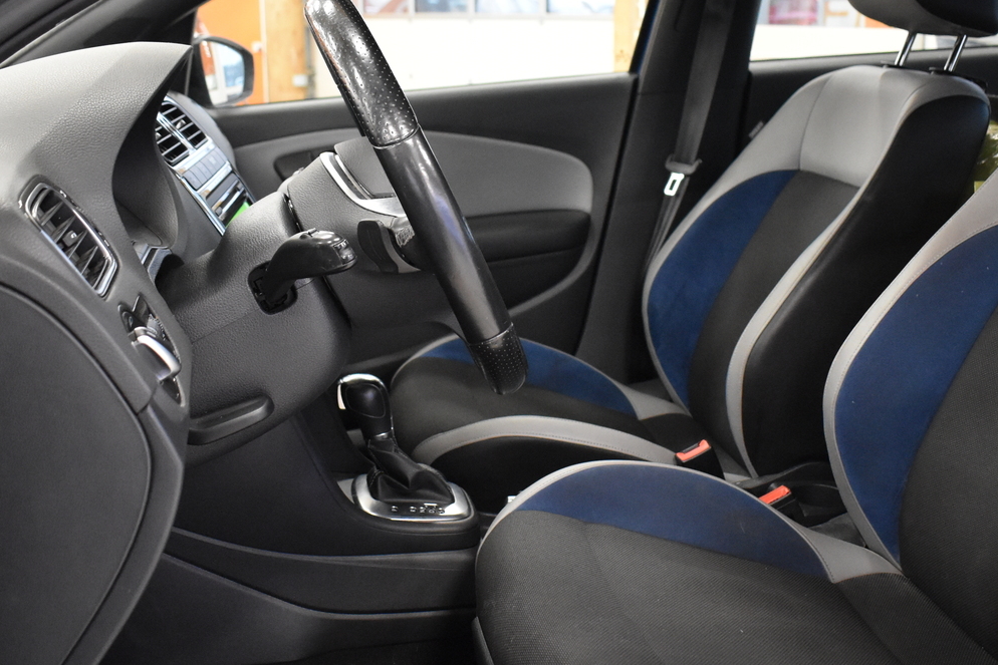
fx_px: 1220
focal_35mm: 44
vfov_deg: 30.5
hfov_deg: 44.5
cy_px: 354
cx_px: 496
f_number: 3.5
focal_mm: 18
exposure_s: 1/60
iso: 3200
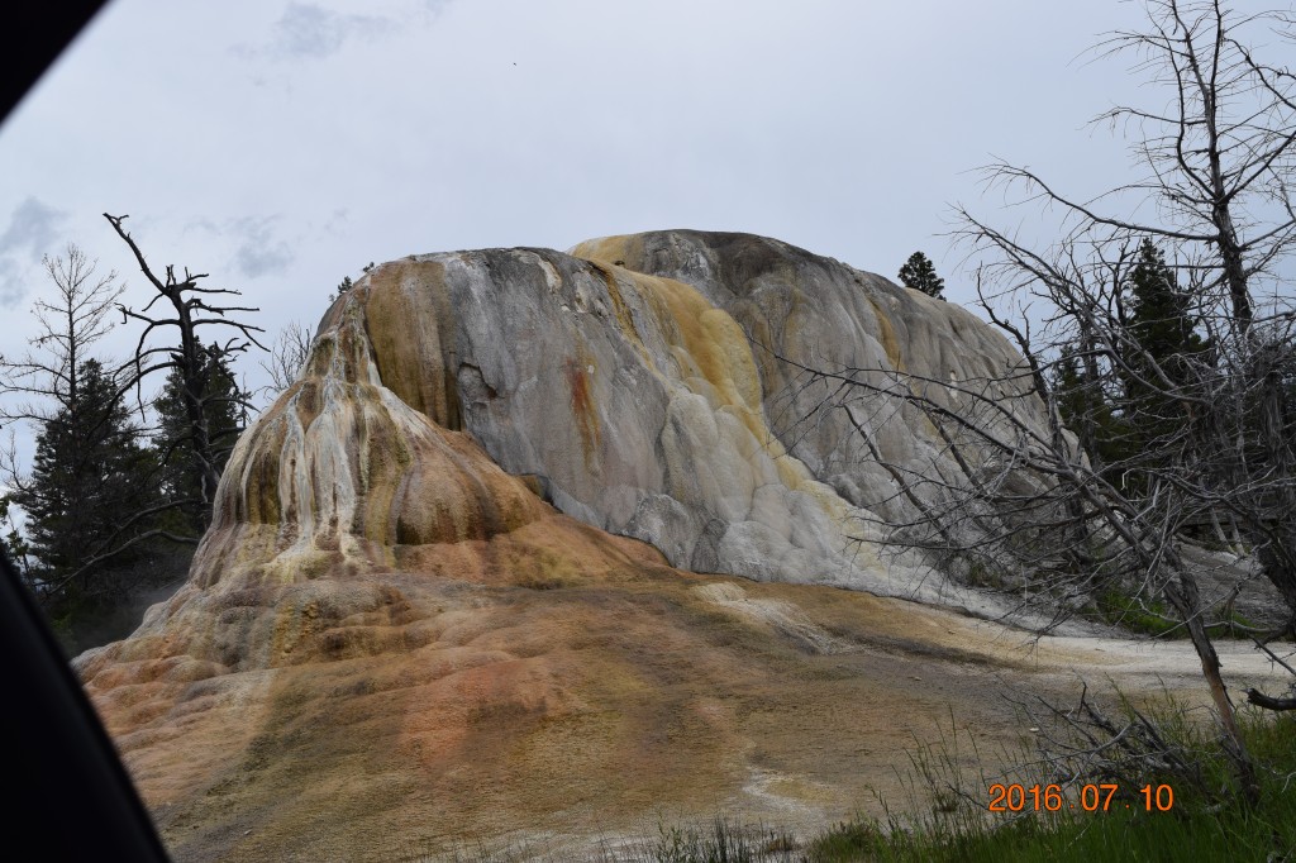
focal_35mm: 39
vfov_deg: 34.2
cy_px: 432
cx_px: 648
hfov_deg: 49.6
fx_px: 1403
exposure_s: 1/640
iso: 200
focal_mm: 26
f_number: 8
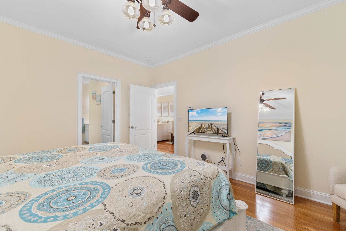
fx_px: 144
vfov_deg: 77.3
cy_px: 116
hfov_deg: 100.4
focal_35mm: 15
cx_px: 173
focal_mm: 10
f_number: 4.5
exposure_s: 1/10
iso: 100
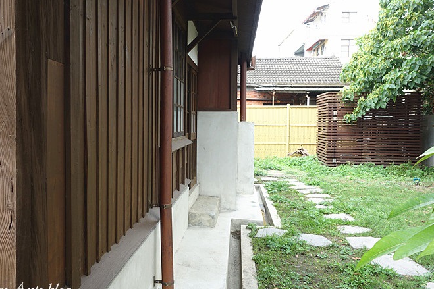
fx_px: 410
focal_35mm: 34
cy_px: 138
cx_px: 199
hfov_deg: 55.7
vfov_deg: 38.9
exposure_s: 1/100
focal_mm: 10.4
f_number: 5
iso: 125
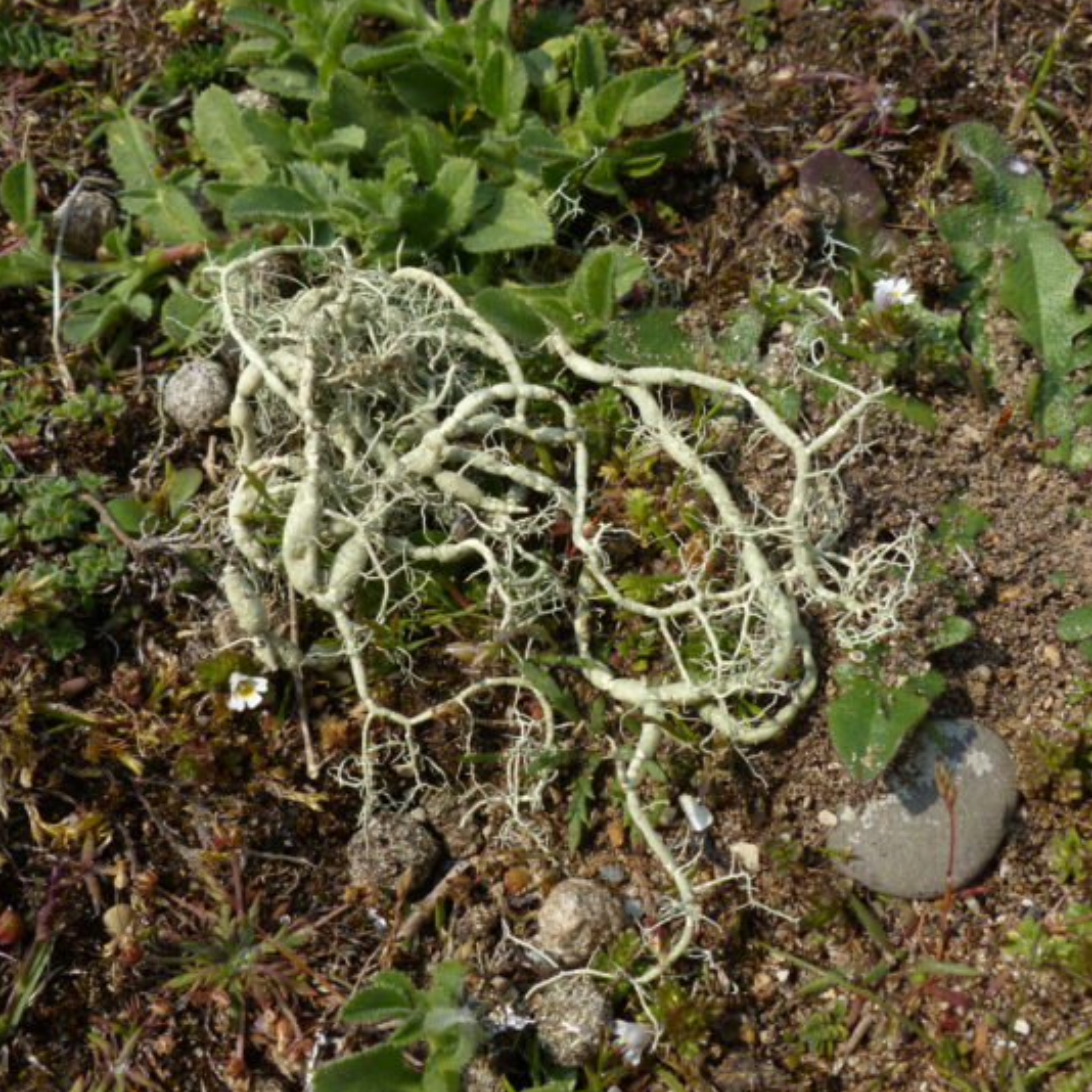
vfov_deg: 36.1
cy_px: 517
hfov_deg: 36.0
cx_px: 509
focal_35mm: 47
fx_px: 1677
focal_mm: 6.6
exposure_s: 1/1300
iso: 100
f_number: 4
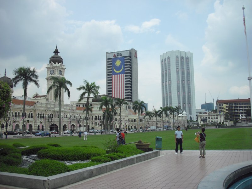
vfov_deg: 37.7
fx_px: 277
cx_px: 126
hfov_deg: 49.0
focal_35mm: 38
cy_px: 94
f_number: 8
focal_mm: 6.2
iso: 100
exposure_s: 1/250
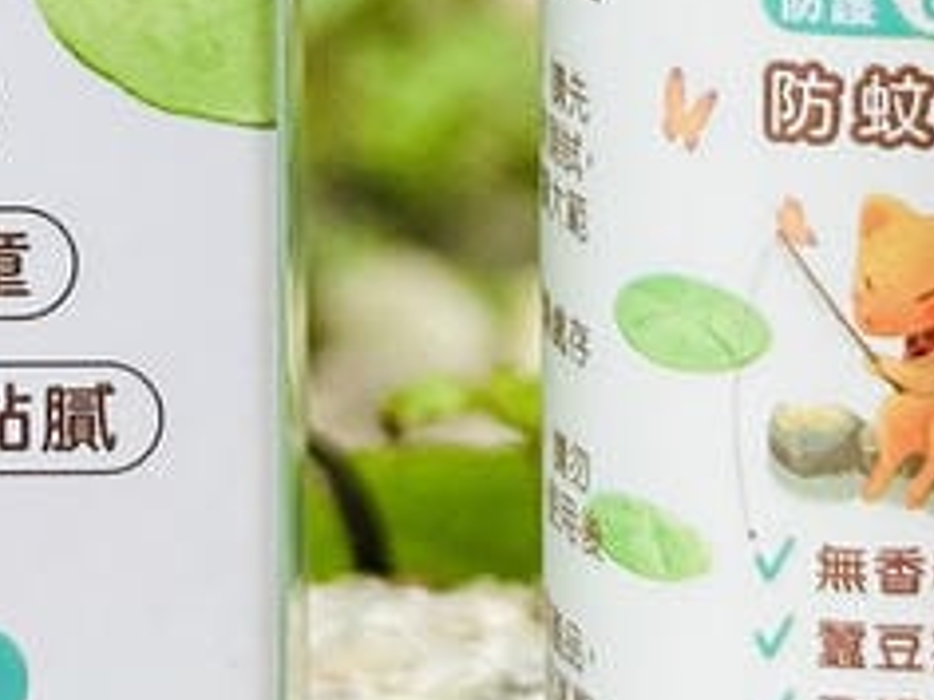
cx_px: 332
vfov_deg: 6.0
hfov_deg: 8.1
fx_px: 6584
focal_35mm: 244
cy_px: -526
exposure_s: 1/121
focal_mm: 6.86
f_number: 1.78
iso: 50
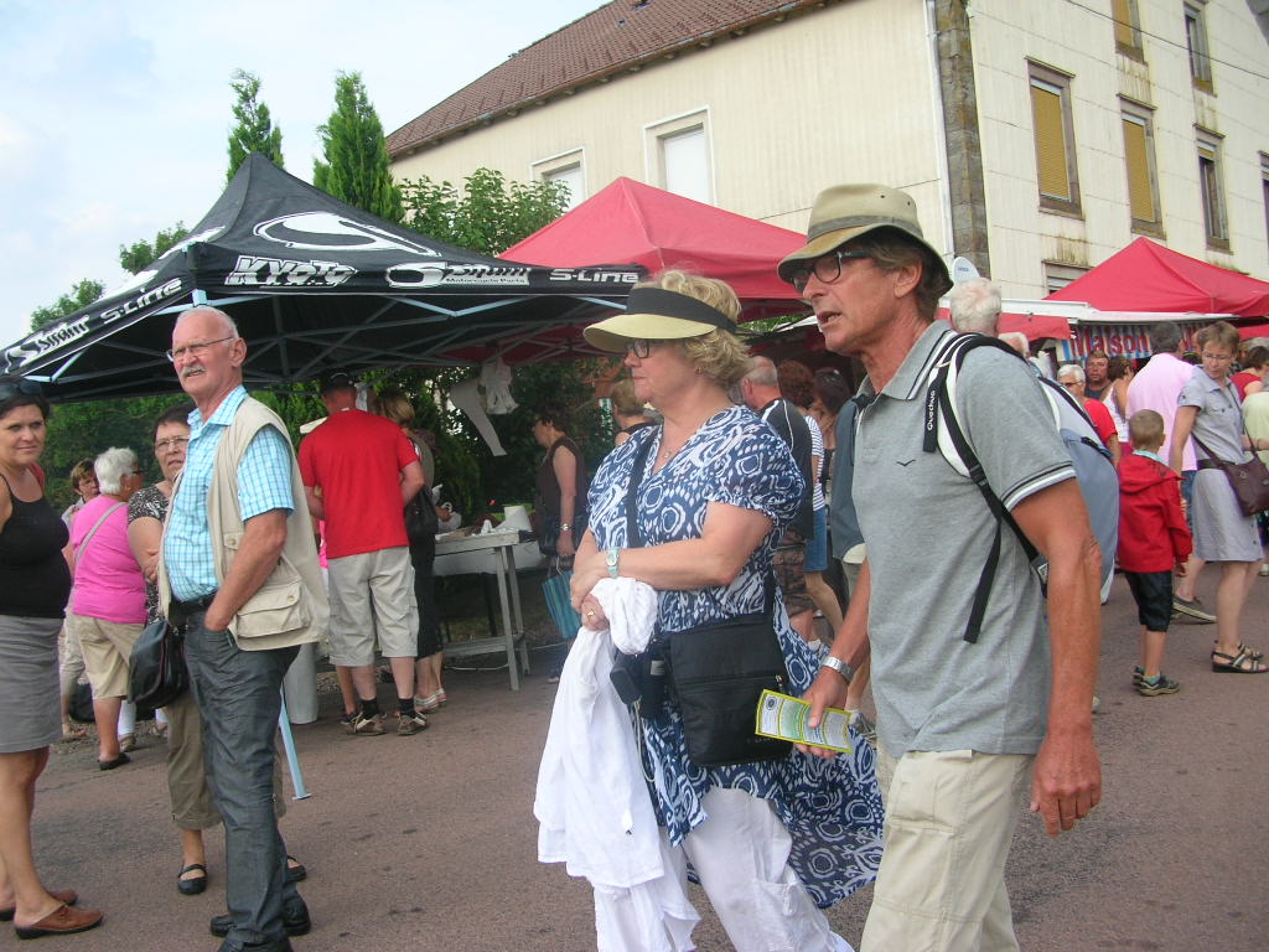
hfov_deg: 52.6
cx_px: 634
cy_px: 476
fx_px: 1283
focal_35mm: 35
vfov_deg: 40.7
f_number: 2.8
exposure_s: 1/307
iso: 50
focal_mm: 5.8
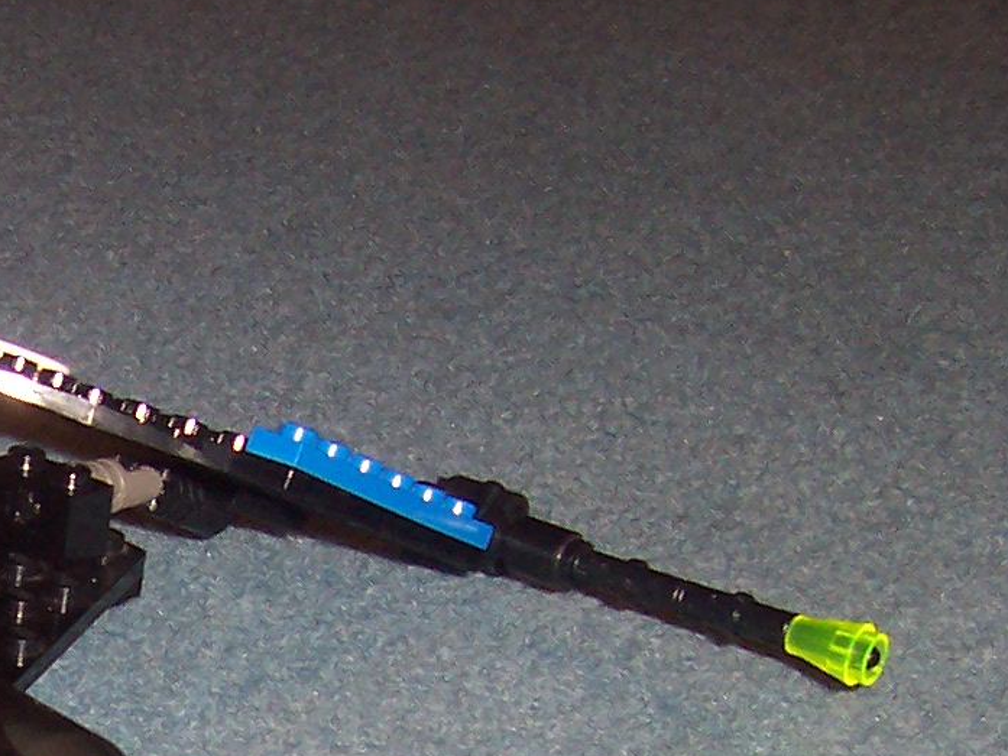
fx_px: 2971
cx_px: -226
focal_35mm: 102
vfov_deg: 13.9
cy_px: 996
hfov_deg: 18.2
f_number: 2.8
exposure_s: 1/30
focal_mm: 5.6
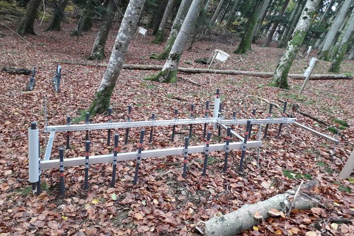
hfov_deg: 63.6
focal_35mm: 29
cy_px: 101
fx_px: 285
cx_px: 172
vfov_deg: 44.8
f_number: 1.9
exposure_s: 1/100
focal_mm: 3.6
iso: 80
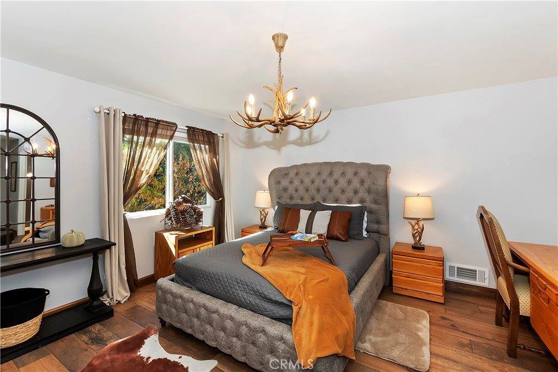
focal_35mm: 15
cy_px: 186
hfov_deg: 100.4
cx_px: 279
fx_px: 233
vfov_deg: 77.3
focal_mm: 10
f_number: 8
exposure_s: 1/30
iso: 400
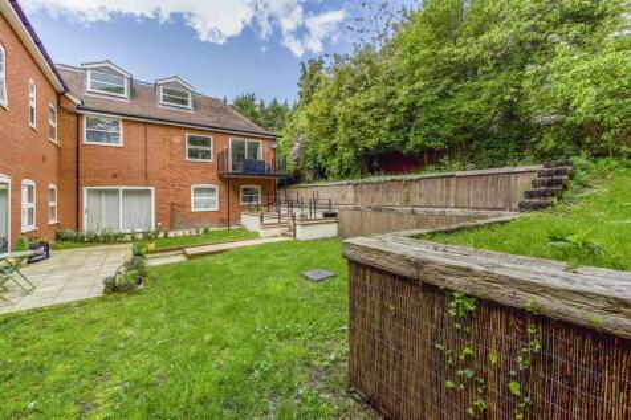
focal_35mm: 14
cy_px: 210
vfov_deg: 81.2
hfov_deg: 104.3
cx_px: 316
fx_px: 245
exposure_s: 1/500
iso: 320
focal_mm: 14
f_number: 9
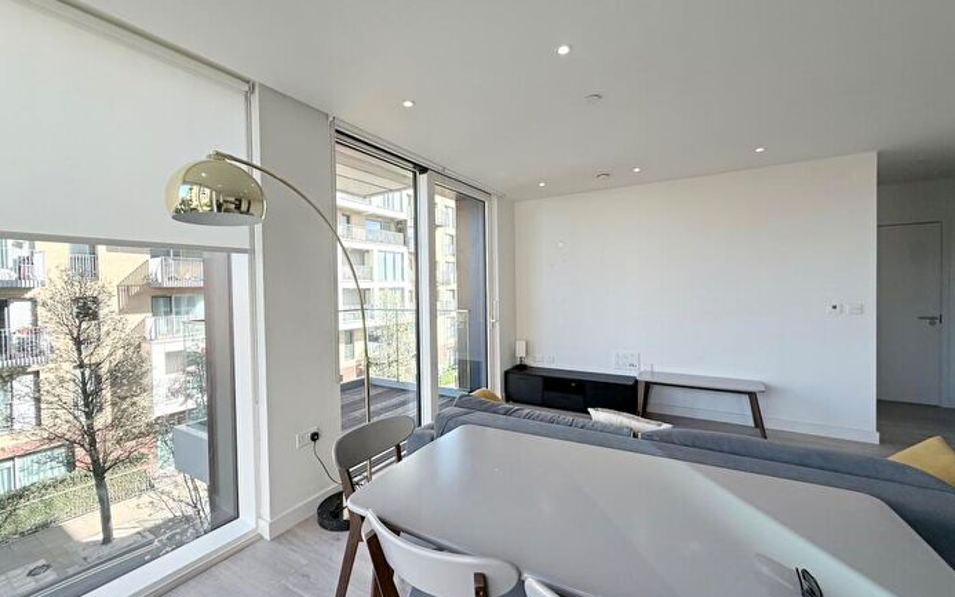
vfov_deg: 74.8
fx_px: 390
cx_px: 480
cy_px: 296
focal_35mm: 15
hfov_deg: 101.5
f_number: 2.2
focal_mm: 2.22
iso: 64
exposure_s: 1/308
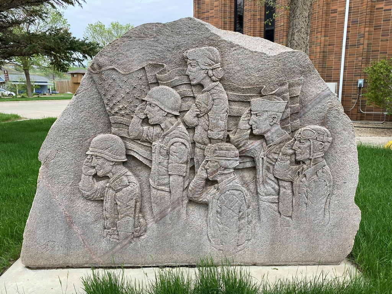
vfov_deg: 53.1
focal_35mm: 26
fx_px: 294
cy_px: 147
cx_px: 196
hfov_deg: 67.3
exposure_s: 1/864
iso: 32
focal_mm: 4.25
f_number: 1.8
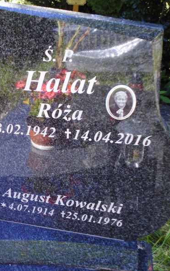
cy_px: 136
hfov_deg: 25.1
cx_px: -1
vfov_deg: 41.0
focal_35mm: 49
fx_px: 363
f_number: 3.5
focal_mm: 6.1
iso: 100
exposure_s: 1/60
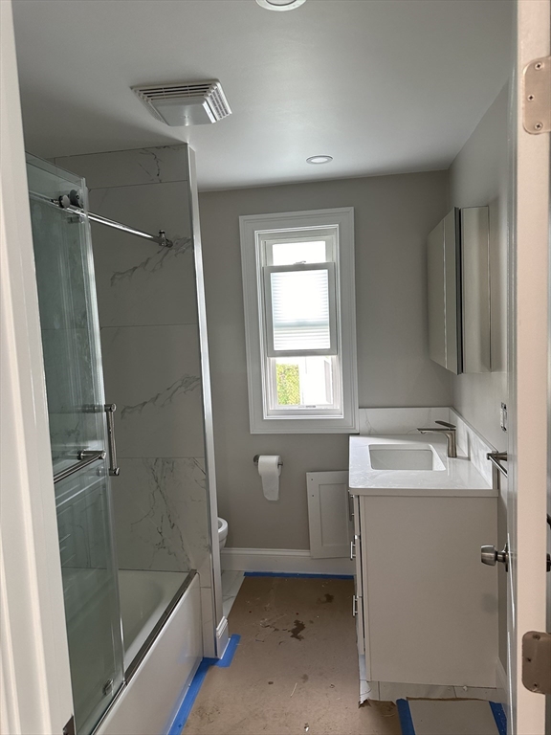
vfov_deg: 71.6
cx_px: 276
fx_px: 509
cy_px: 368
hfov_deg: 56.8
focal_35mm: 24
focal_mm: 6.86
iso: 200
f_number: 1.78
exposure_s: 1/120
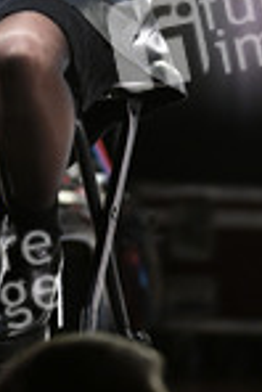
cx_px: 3
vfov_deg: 3.8
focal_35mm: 540
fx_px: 5881
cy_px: -103
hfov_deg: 2.6
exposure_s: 1/500
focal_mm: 200
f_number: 3.5
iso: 3200
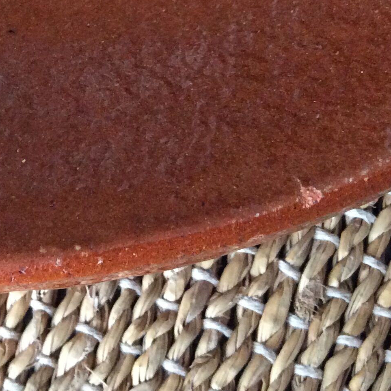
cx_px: 86
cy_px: 35
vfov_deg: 22.2
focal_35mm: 76
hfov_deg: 22.5
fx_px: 971
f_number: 2.4
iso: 320
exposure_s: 1/25
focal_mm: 3.3
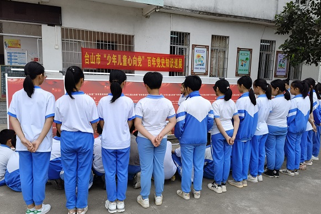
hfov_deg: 63.7
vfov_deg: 44.9
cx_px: 161
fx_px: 258
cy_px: 116
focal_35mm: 29
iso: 50
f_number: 1.9
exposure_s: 1/2222
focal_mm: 6.67
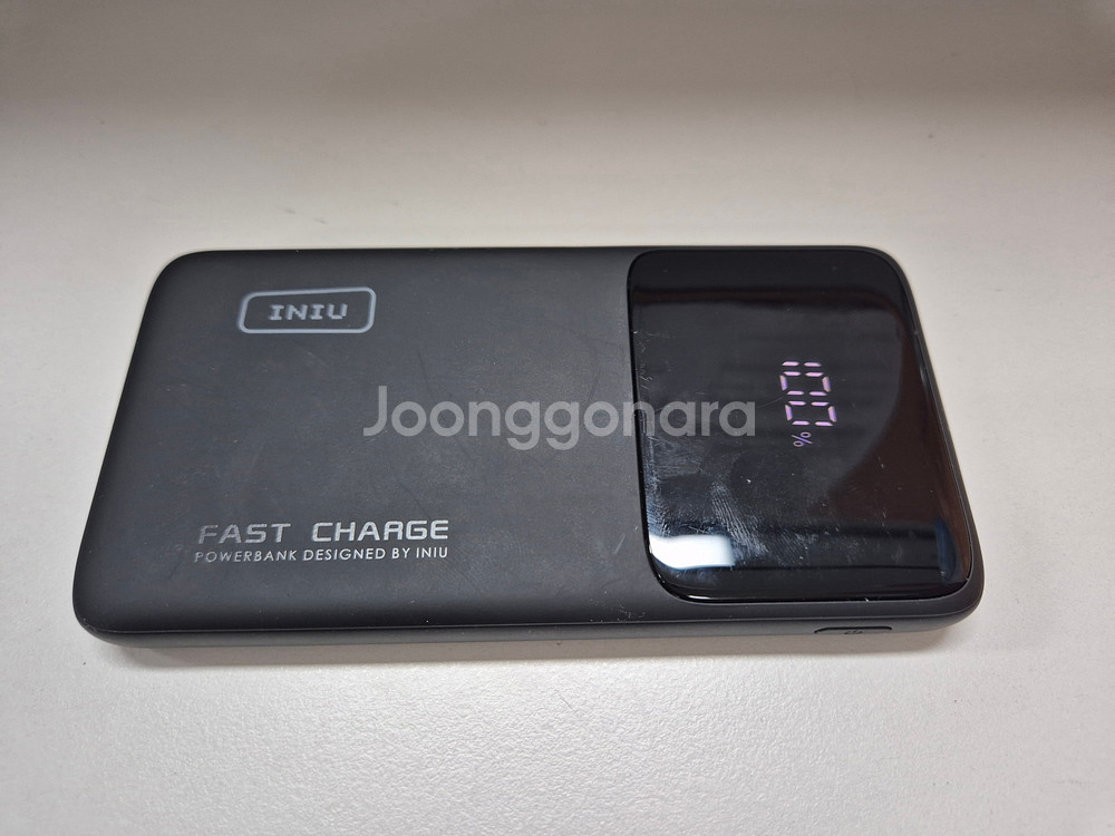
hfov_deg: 73.9
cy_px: 418
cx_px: 558
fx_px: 741
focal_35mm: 23
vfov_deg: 58.9
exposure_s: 1/120
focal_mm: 5.4
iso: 250
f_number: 1.8
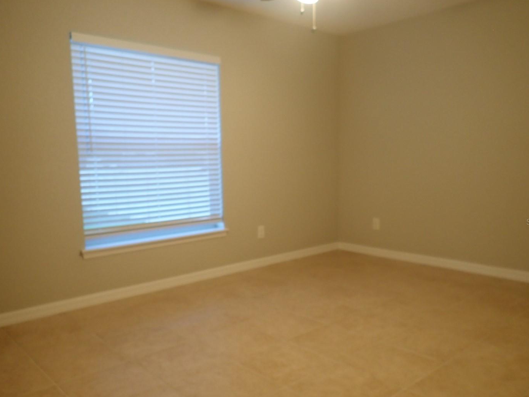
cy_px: 222
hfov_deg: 61.7
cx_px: 256
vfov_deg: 48.1
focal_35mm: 29
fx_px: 443
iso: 200
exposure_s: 1/40
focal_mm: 4.5
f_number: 2
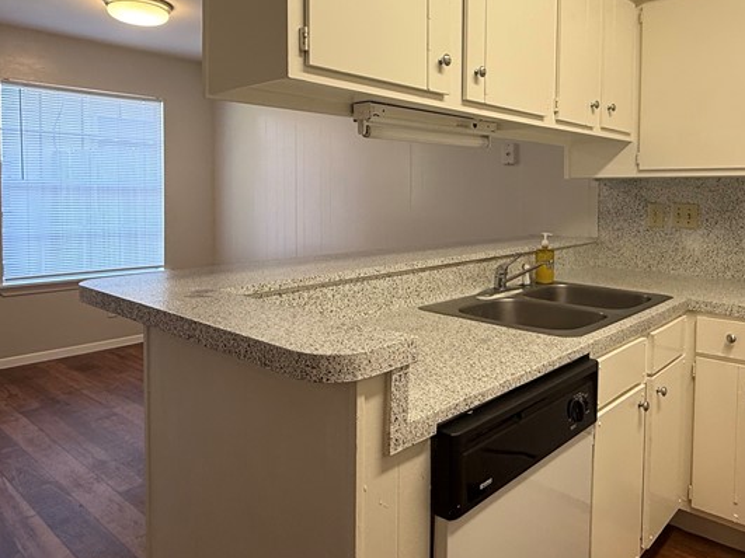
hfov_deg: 65.1
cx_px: 415
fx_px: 581
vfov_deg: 50.9
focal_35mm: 27
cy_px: 212
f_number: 2.2
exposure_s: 1/120
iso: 125
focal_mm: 2.22
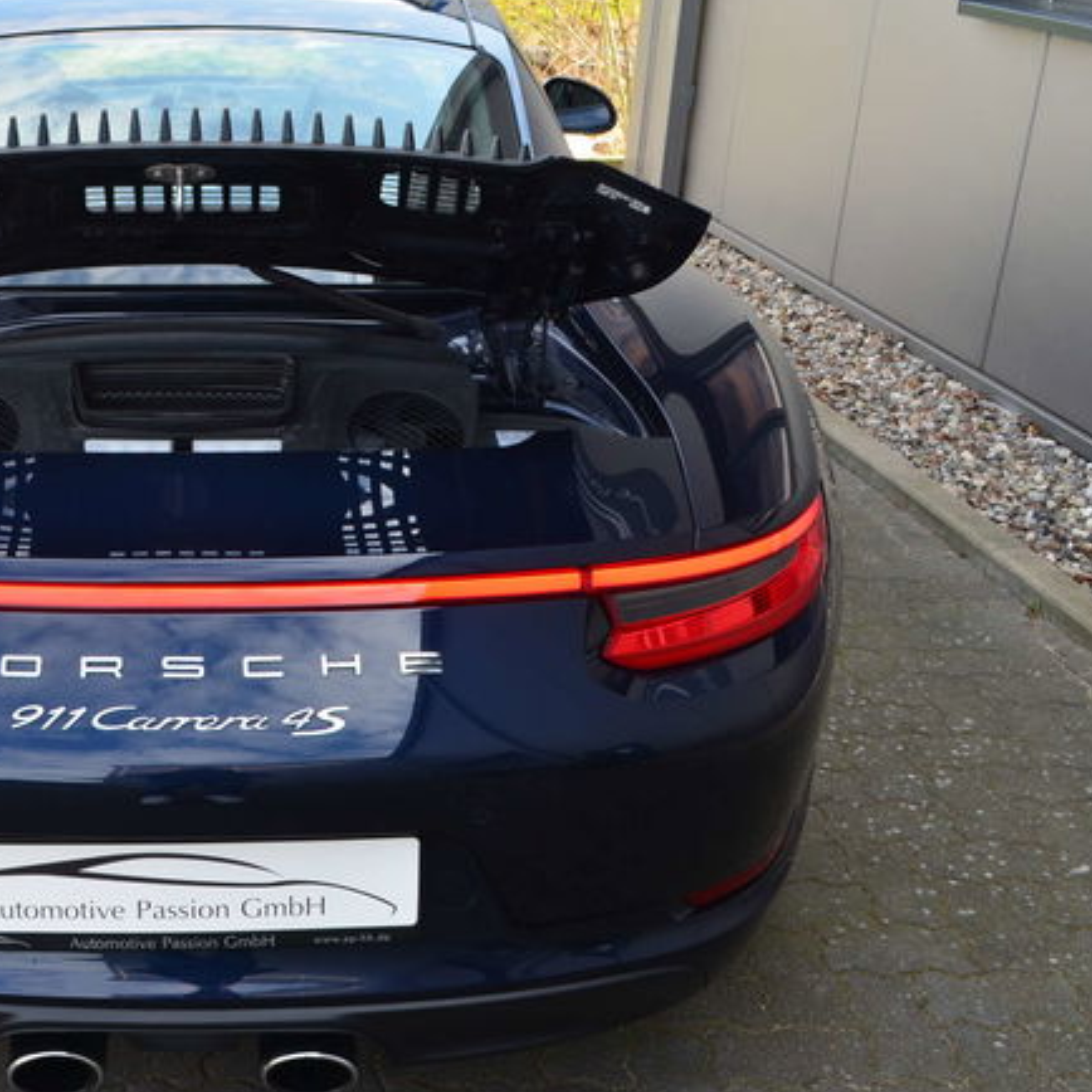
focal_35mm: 45
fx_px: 1606
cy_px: 564
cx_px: 184
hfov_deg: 36.0
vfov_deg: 37.5
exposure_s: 1/60
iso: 280
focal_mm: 20
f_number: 10
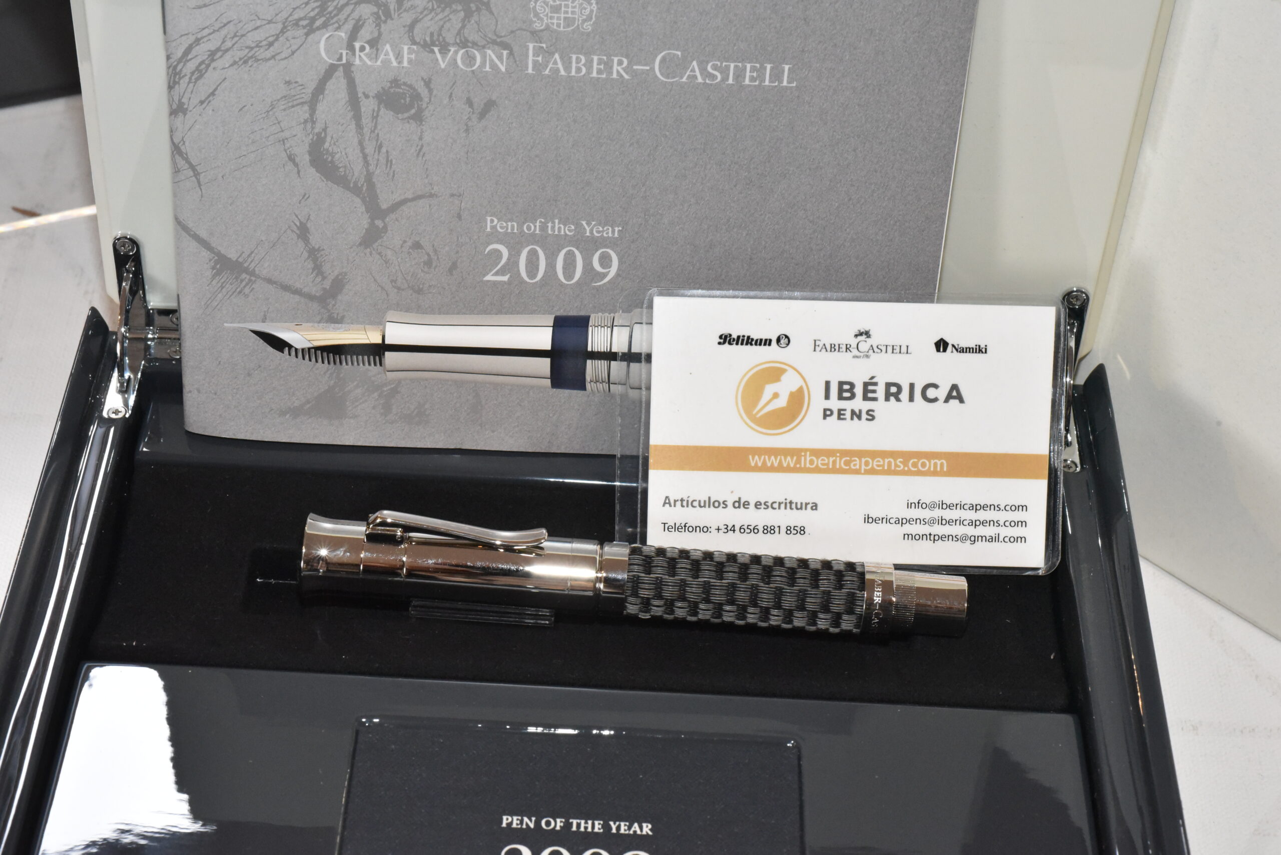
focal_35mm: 60
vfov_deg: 22.6
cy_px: 428
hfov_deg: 33.4
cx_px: 640
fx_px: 2136
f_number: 20
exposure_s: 1/80
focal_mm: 60
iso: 9000
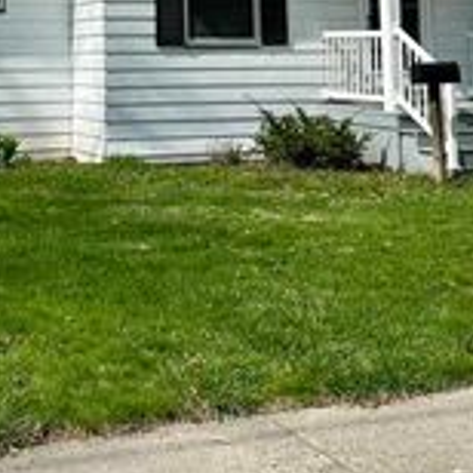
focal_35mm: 69
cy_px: -51
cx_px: 64
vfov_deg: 23.4
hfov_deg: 24.4
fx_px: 1067
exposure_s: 1/4545
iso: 80
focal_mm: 6.86
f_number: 1.78
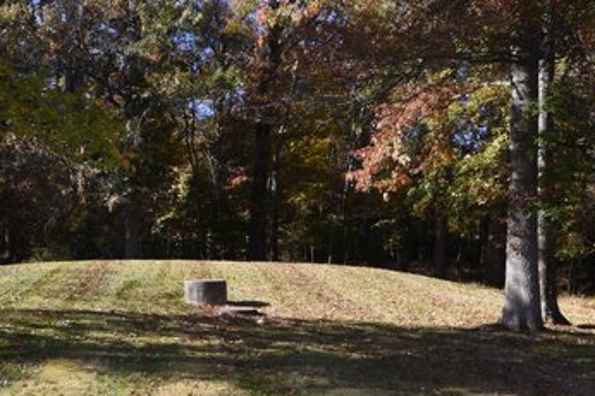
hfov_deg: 47.1
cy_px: 244
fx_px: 661
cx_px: 165
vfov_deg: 33.2
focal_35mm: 40
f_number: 6.3
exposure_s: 1/160
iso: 100
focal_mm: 13
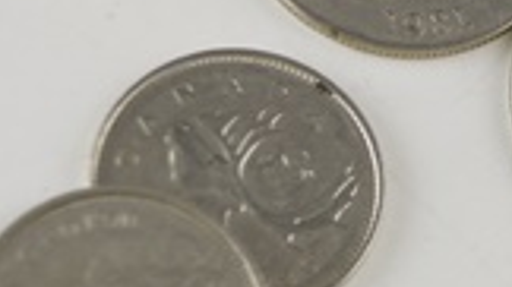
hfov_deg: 11.0
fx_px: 2524
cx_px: 841
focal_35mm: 186
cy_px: 76
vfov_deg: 6.5
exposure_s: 1/125
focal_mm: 32
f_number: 5.6
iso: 200
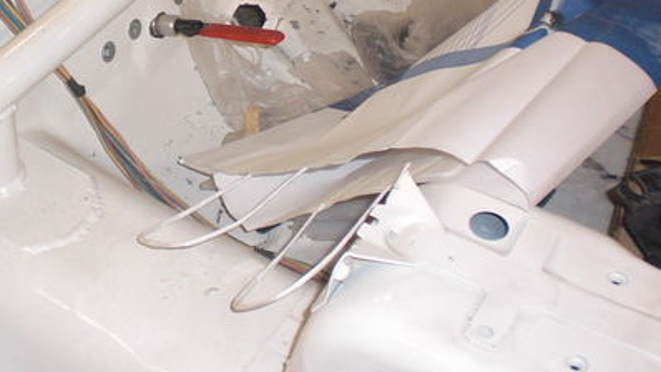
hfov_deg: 33.0
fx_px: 1104
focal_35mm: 63
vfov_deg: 18.7
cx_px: 213
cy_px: 20
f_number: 3.1
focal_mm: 6.3
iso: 200
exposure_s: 1/60
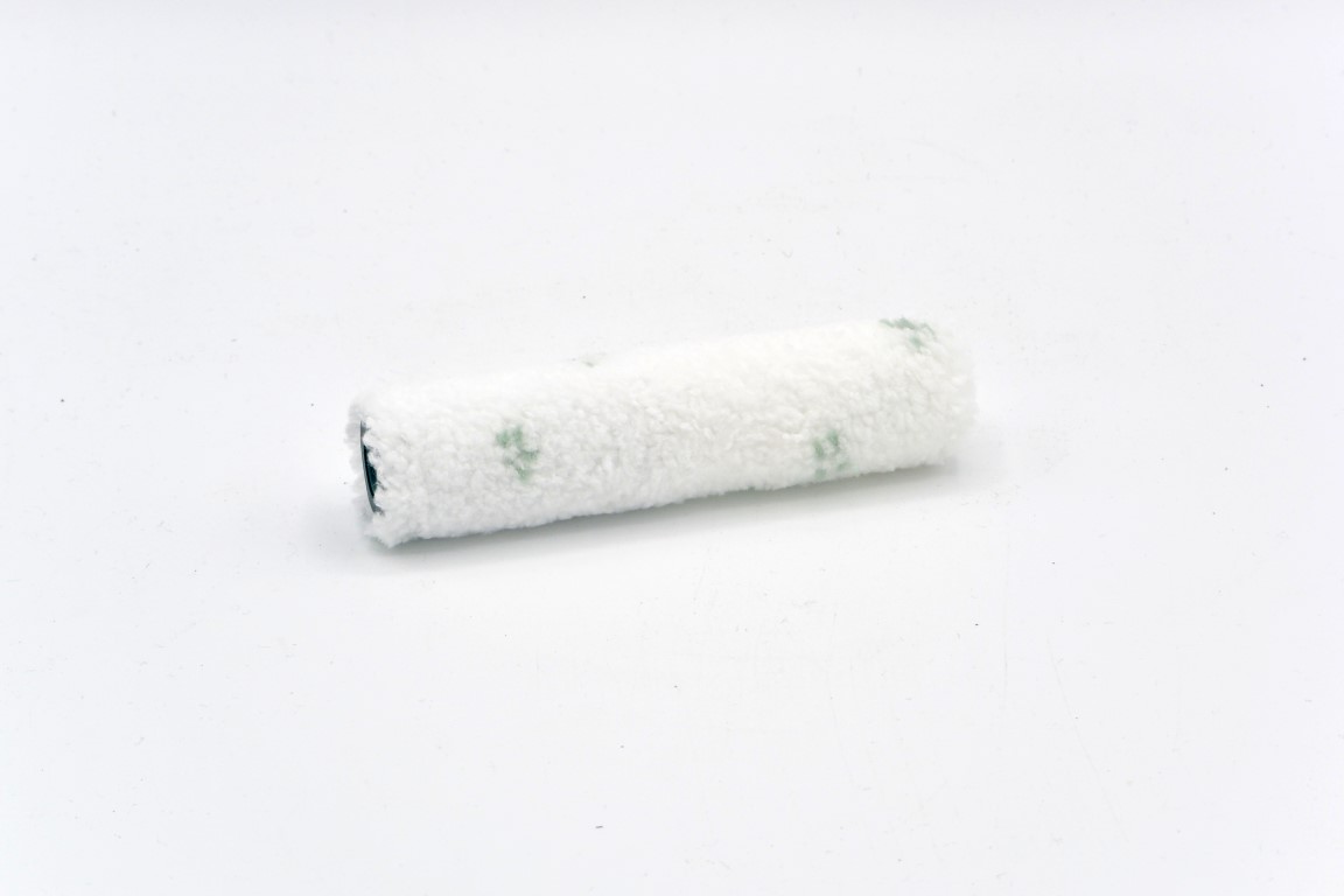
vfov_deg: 16.9
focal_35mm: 81
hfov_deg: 25.1
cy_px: 448
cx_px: 672
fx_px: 3024
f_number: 11
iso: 160
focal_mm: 30
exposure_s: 1/80
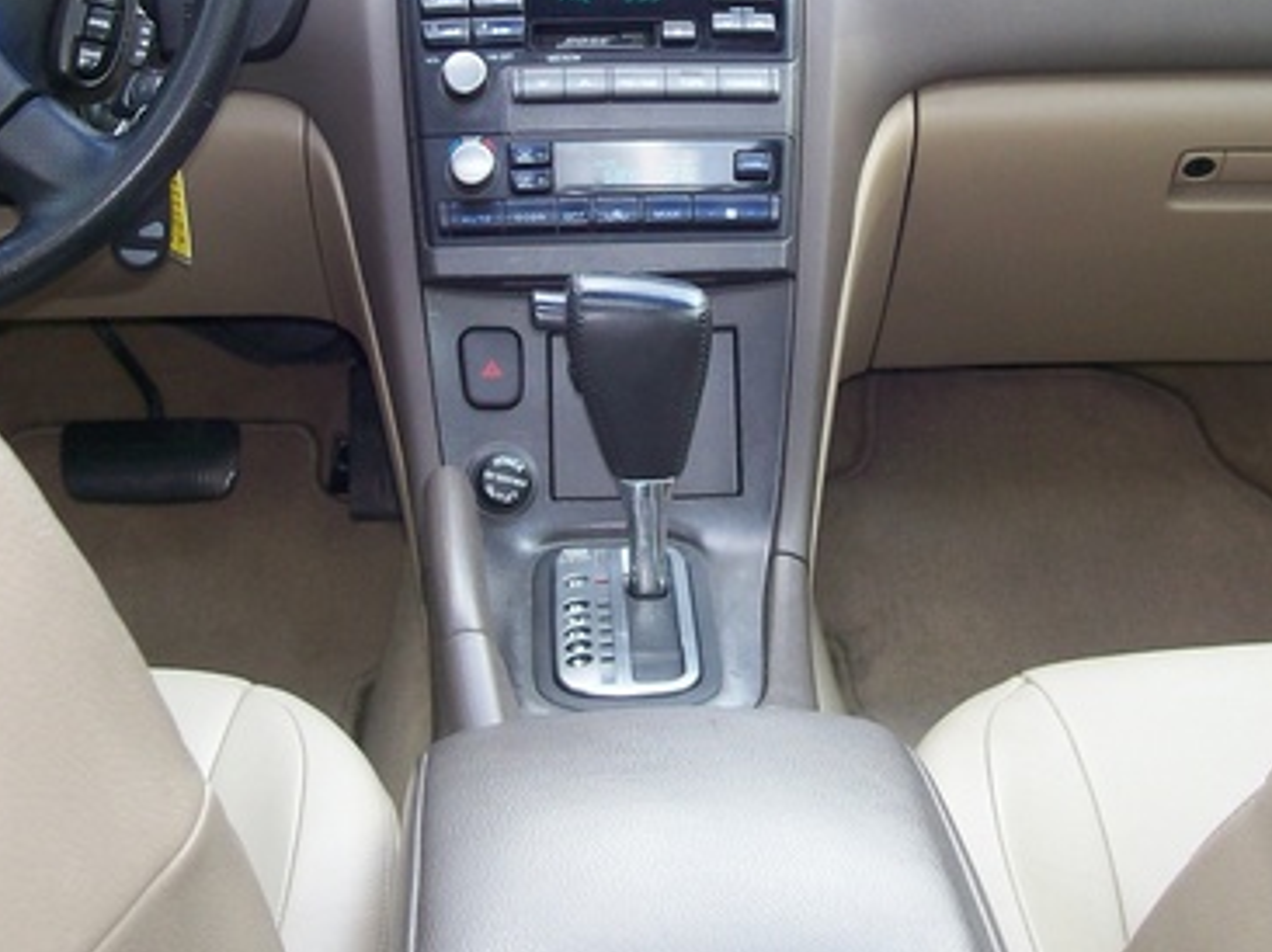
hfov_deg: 30.7
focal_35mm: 63
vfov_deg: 23.1
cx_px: 671
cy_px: 257
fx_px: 2313
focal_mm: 6
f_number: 2.7
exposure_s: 1/89.4
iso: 80
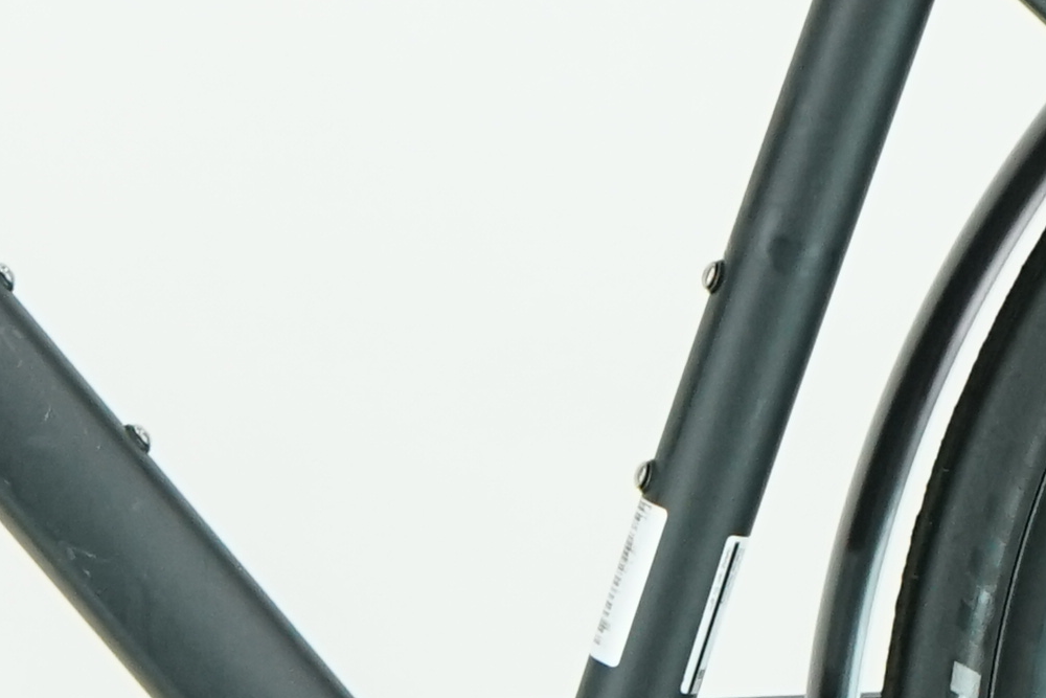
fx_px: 9938
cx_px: 136
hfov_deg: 6.0
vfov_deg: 4.0
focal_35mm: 342
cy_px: 57
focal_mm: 57
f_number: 5.6
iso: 1600
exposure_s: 1/200
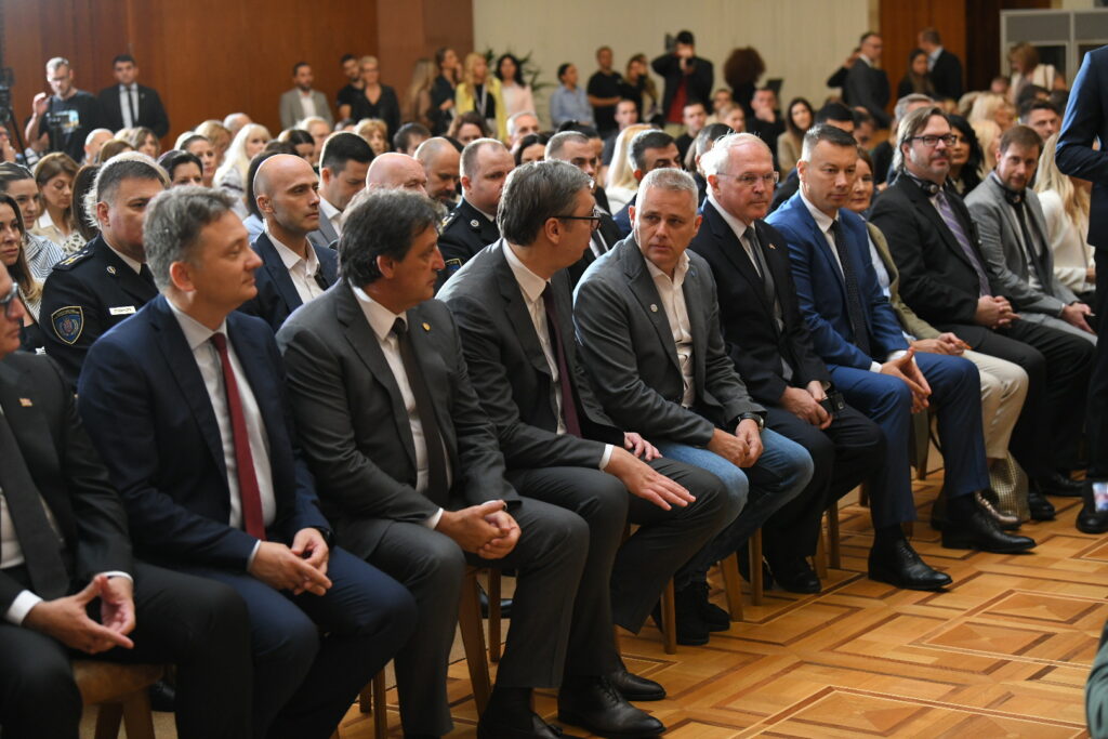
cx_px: 554
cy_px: 370
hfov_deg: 28.8
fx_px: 2155
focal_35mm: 70
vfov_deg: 19.5
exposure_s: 1/200
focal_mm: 70
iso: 2500
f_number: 3.5
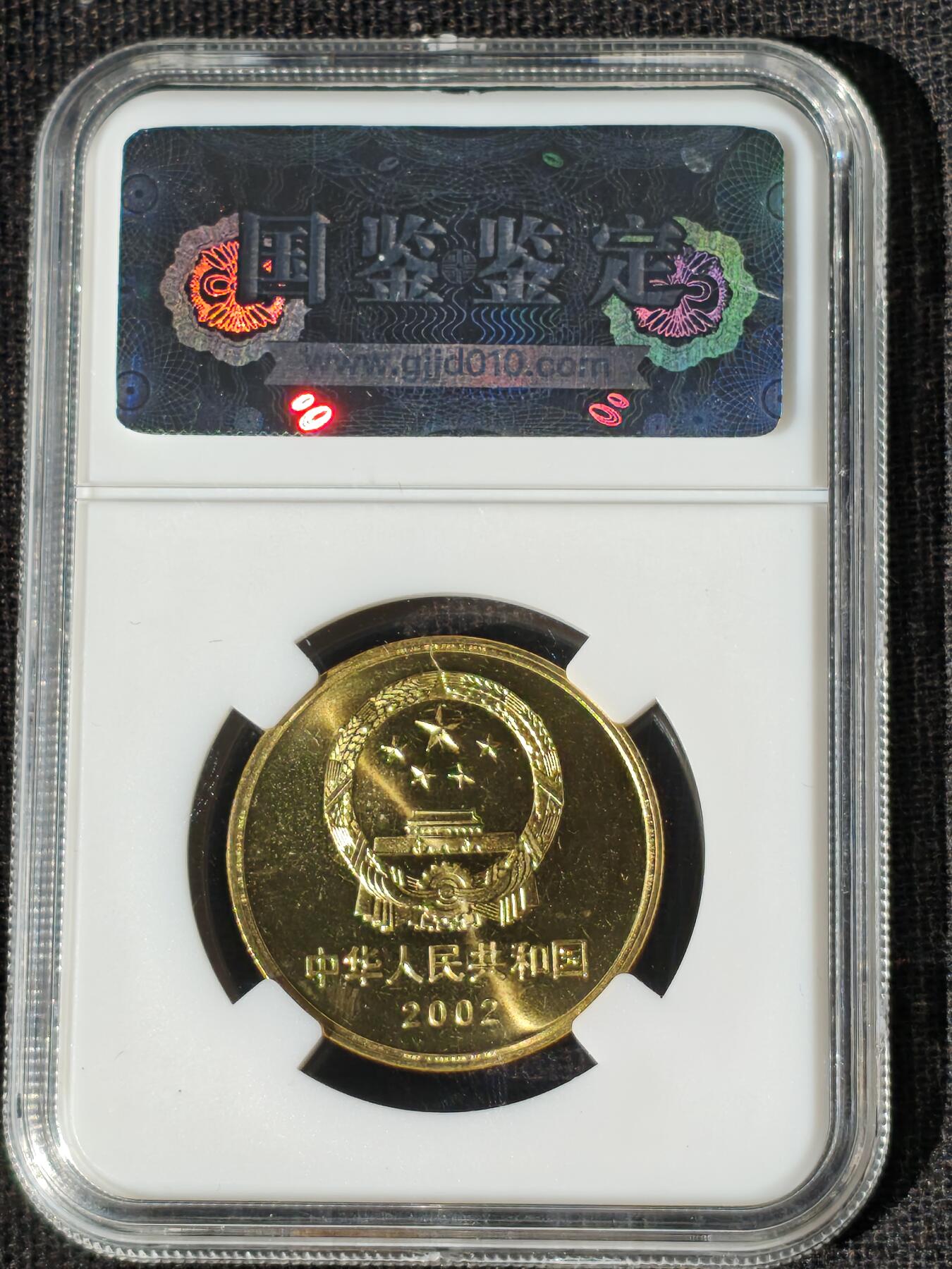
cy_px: 634
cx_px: 476
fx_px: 3740
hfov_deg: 14.5
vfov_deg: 19.3
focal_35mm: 102
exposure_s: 1/2847
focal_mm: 4.94
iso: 50
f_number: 1.5
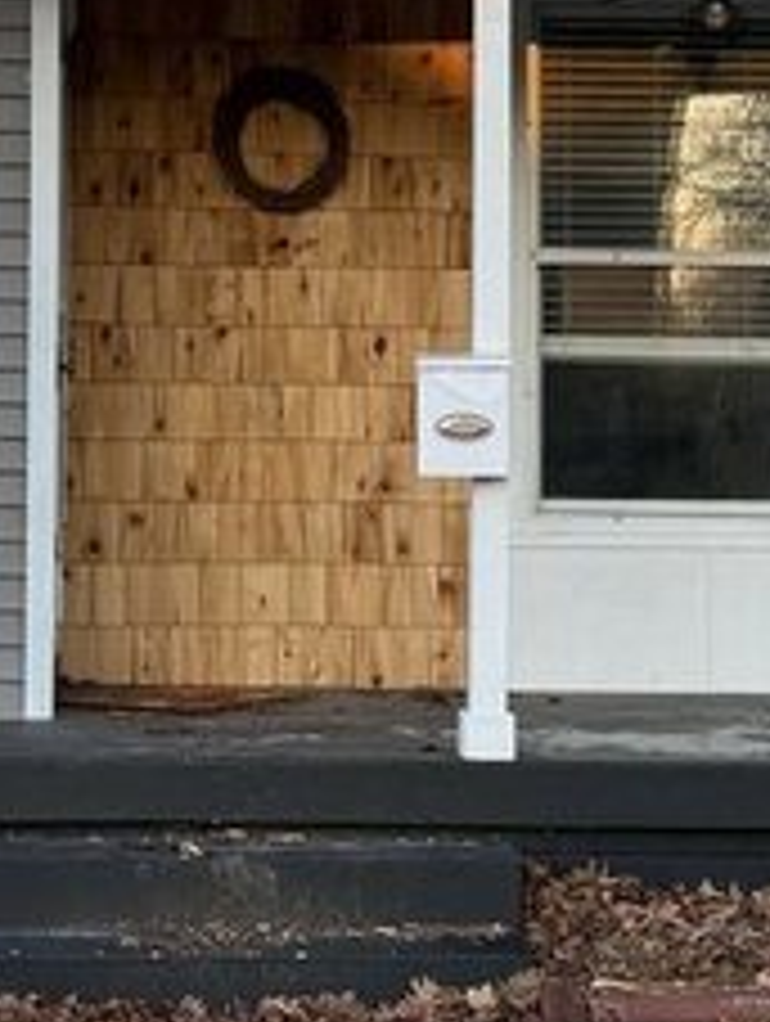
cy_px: 212
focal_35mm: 114
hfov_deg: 13.0
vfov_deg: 17.1
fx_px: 3372
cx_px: 234
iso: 100
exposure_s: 1/325
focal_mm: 6.76
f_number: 1.78
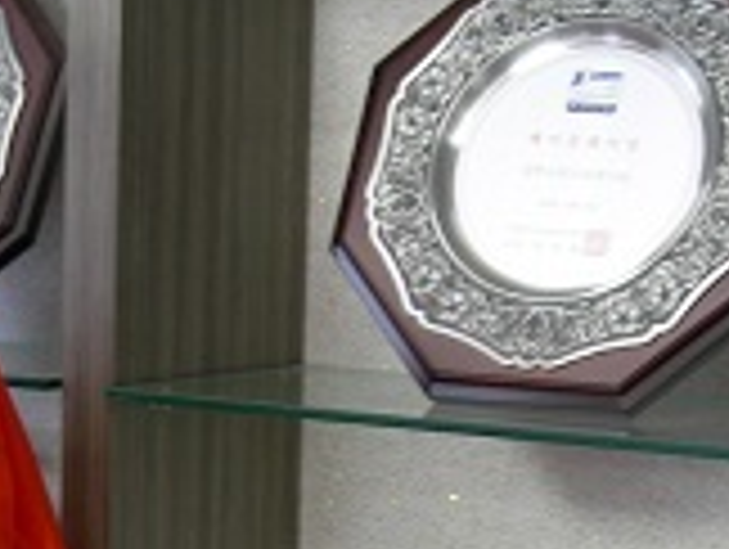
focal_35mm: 124
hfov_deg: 15.9
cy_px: 524
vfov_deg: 11.9
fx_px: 2615
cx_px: 284
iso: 50
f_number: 2.8
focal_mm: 7.8
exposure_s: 1/10.4
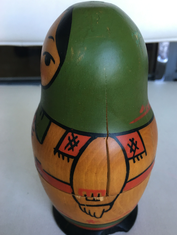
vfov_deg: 55.3
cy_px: 124
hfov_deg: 42.9
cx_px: 94
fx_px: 225
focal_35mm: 33
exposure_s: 1/33
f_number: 2.2
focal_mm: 4.15
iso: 40
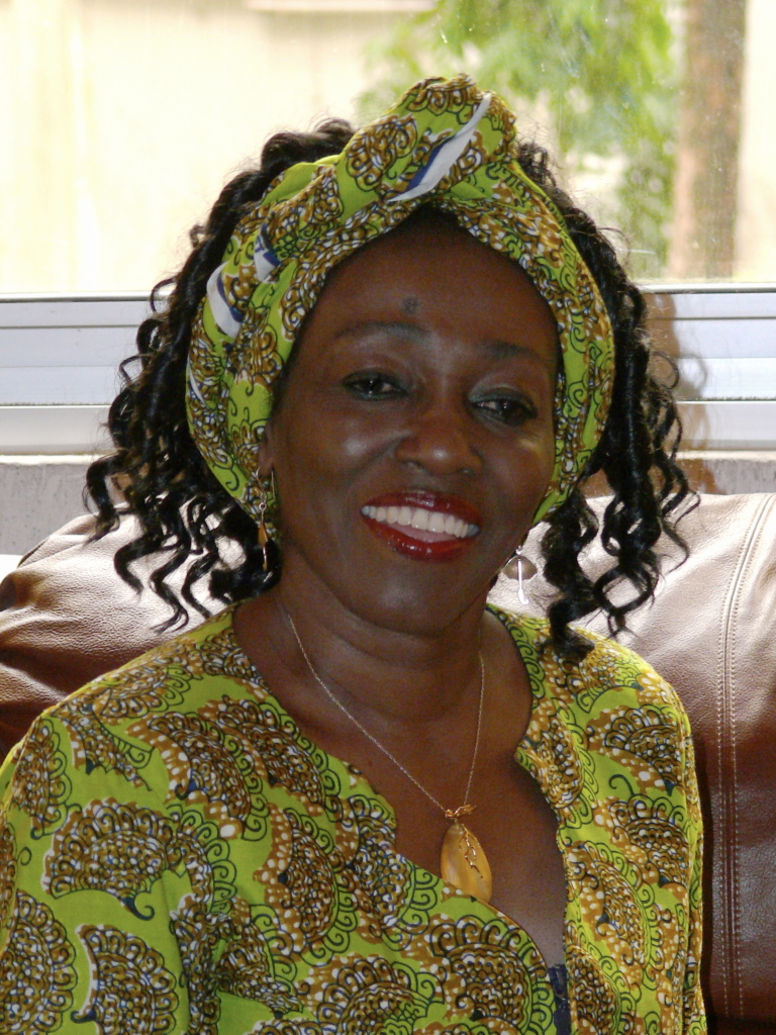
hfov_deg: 5.9
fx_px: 7592
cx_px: 388
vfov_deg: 7.8
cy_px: 518
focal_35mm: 254
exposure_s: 1/30
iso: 100
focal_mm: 37.7
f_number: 3.6
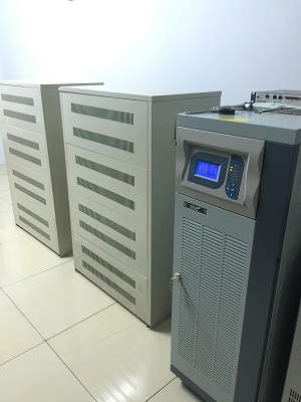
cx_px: 150
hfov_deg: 48.2
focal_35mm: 29
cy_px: 201
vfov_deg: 61.7
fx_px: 336
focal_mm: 4.15
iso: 160
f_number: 2.2
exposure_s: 1/8
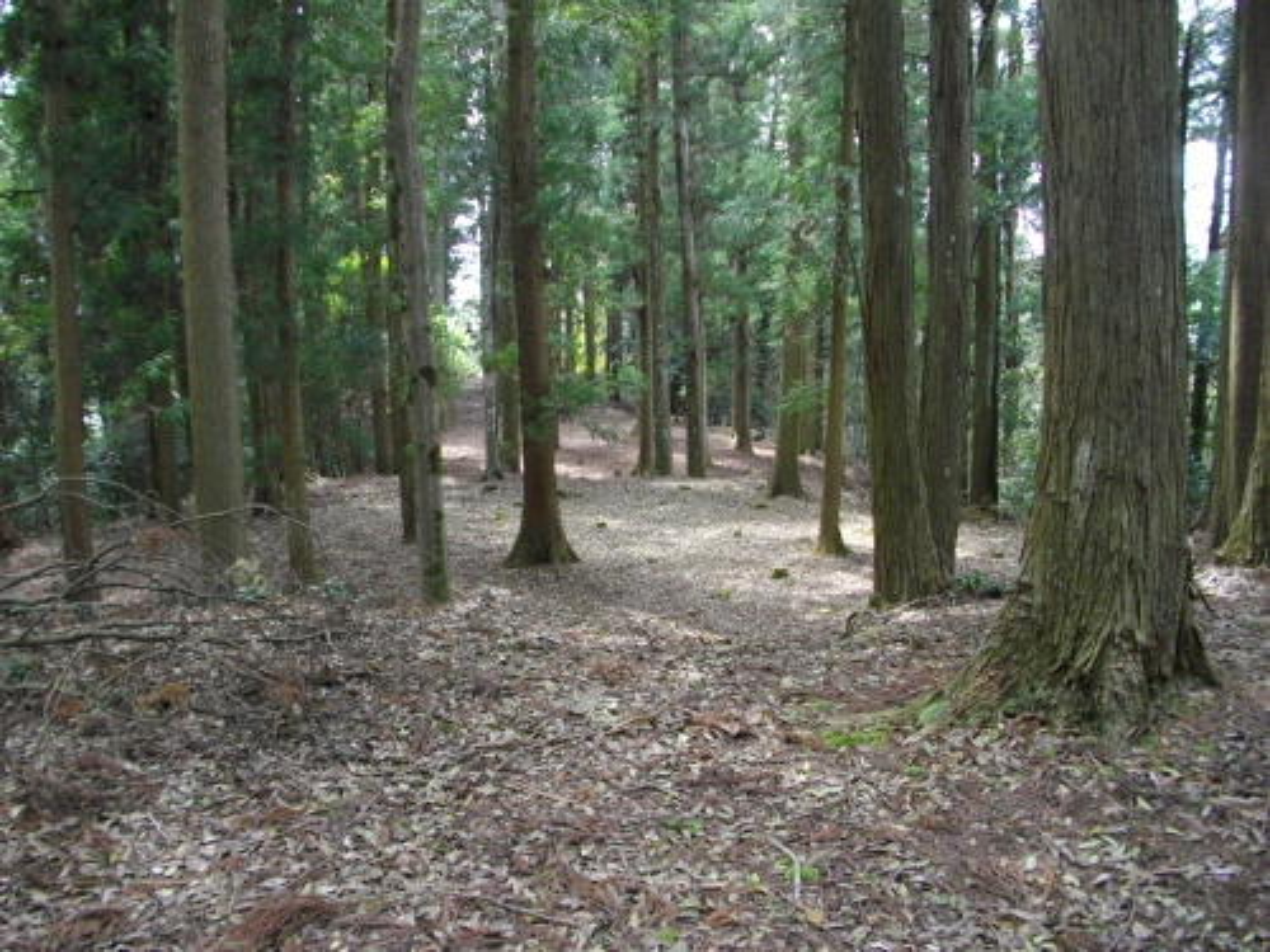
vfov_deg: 44.2
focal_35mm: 32
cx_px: 635
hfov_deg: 56.8
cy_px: 476
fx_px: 1174
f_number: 2.9
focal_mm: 5.7
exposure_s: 1/100
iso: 204
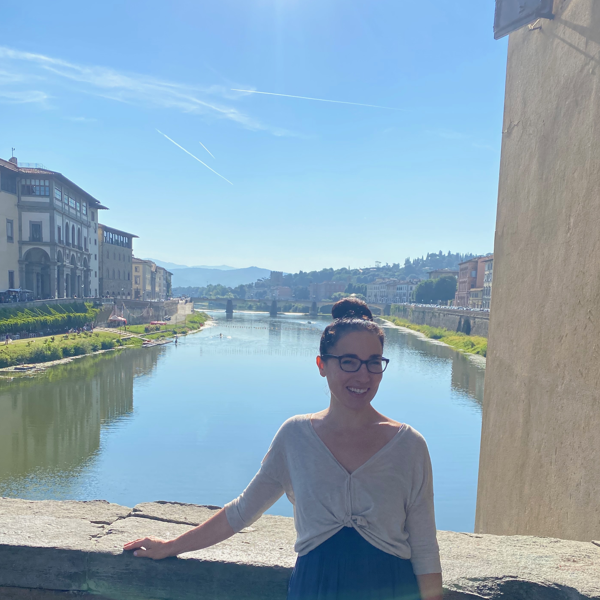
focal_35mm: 33
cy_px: 394
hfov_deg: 49.7
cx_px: 293
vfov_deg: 49.0
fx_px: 647
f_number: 1.8
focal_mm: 4.25
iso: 32
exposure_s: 1/6061
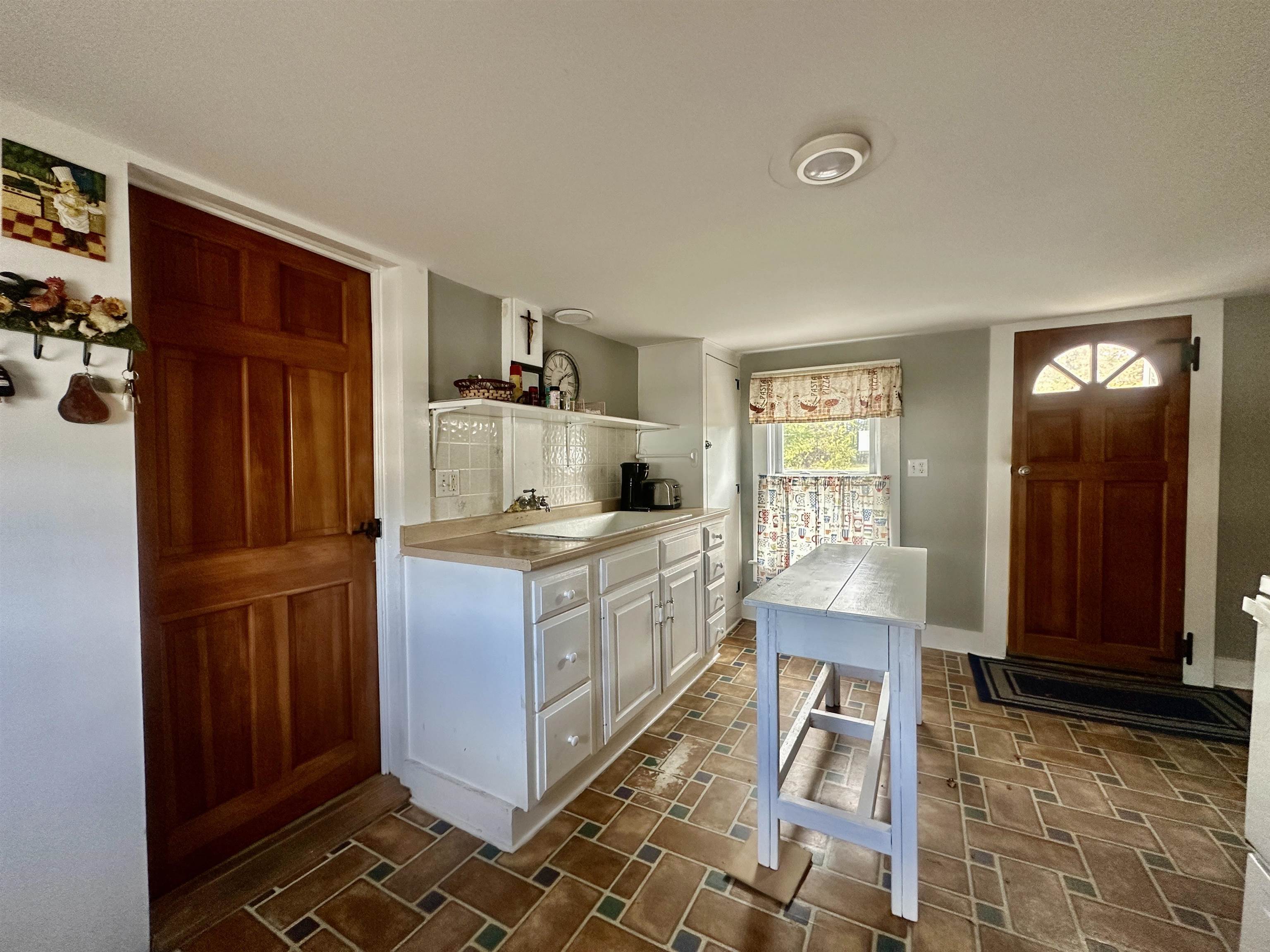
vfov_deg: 85.7
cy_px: 476
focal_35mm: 14
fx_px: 514
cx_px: 635
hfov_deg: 102.1
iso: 200
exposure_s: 1/99
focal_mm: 2.22
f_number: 2.2
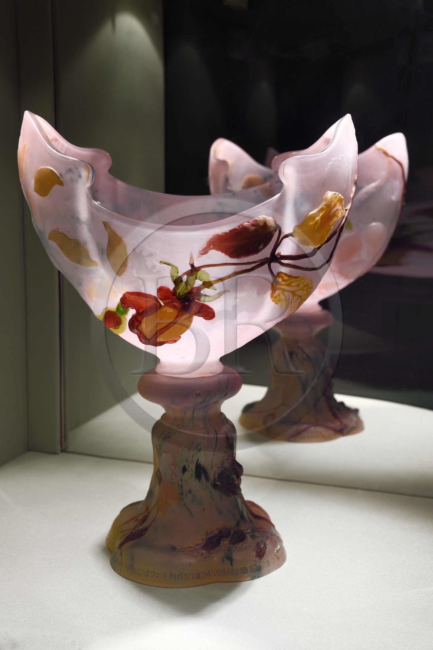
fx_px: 903
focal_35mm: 50
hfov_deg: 27.0
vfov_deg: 39.6
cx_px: 216
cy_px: 325
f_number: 7.1
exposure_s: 1/100
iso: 800
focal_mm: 50
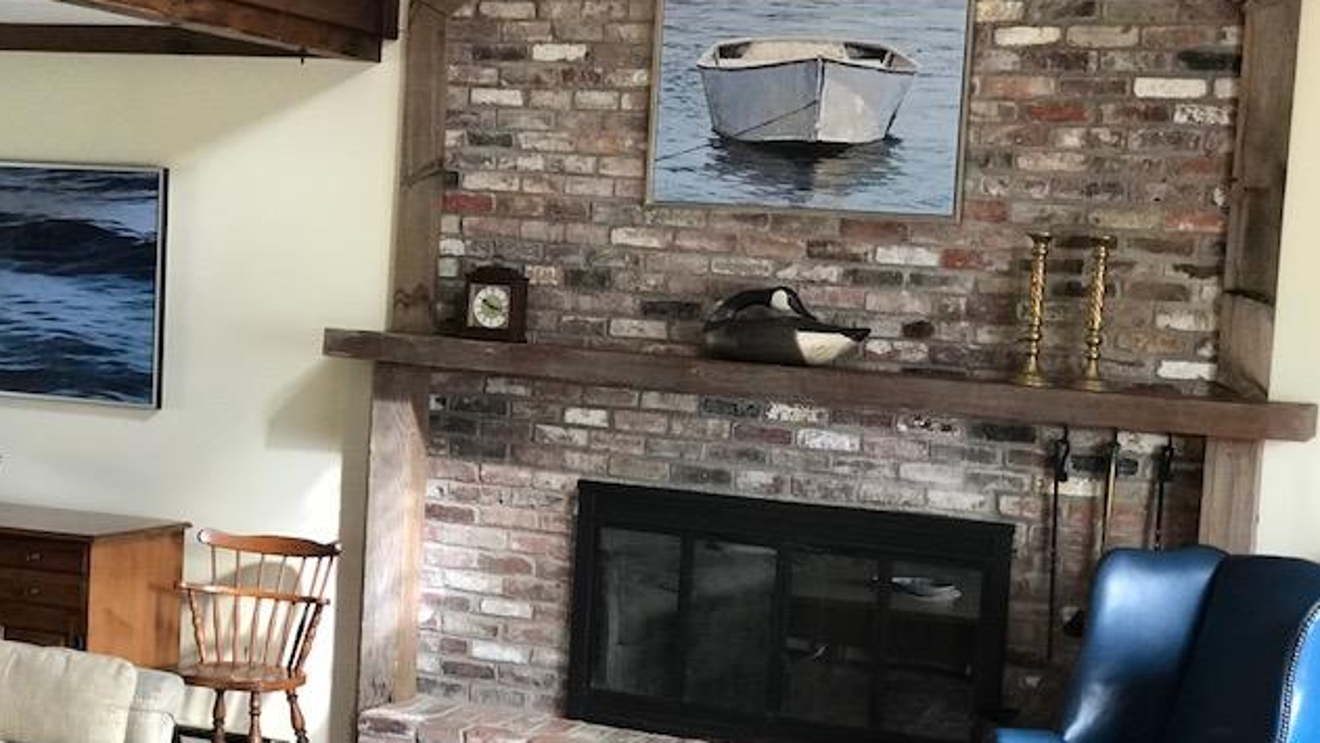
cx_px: 663
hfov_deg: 33.3
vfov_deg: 19.1
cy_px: 427
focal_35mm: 63
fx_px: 2205
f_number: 2.8
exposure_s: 1/90
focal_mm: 6.6
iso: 400
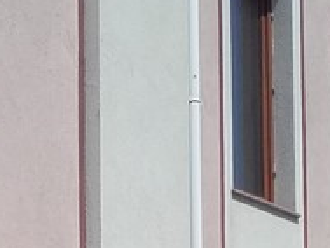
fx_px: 1335
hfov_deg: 14.0
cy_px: 455
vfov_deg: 10.0
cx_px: 81
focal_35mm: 140
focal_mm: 3.31
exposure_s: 1/2260
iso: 50
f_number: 2.2
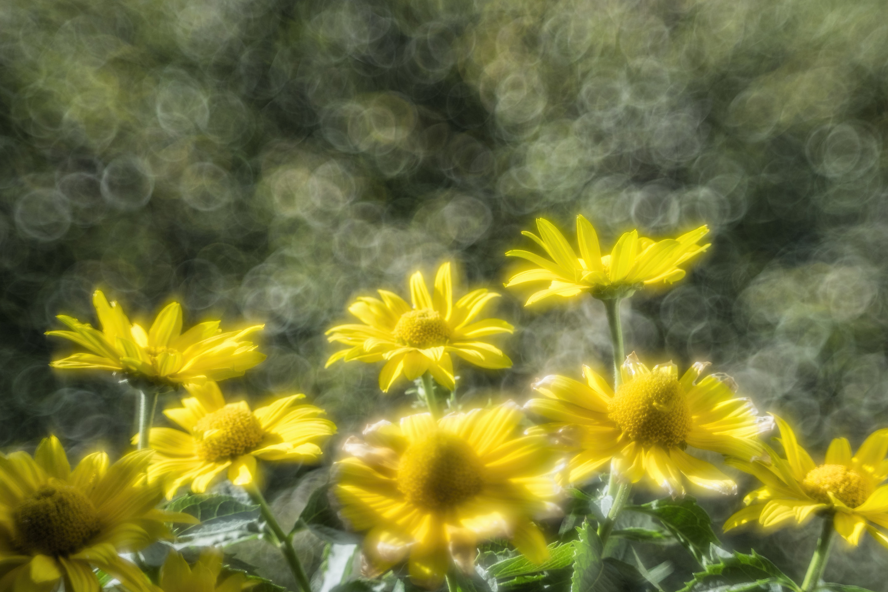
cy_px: 313
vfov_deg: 28.6
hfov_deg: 41.9
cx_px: 485
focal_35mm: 47
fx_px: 1159
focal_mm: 28
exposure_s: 1/1600
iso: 200
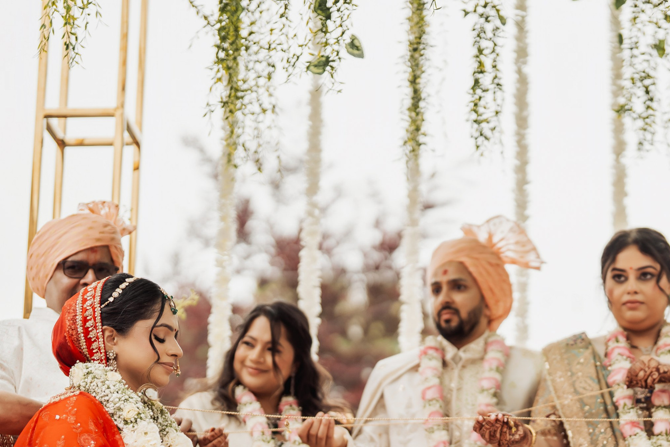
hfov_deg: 20.0
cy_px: 356
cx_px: 534
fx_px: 1880
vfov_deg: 13.5
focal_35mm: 101
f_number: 1.2
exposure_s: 1/2500
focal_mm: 50
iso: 100
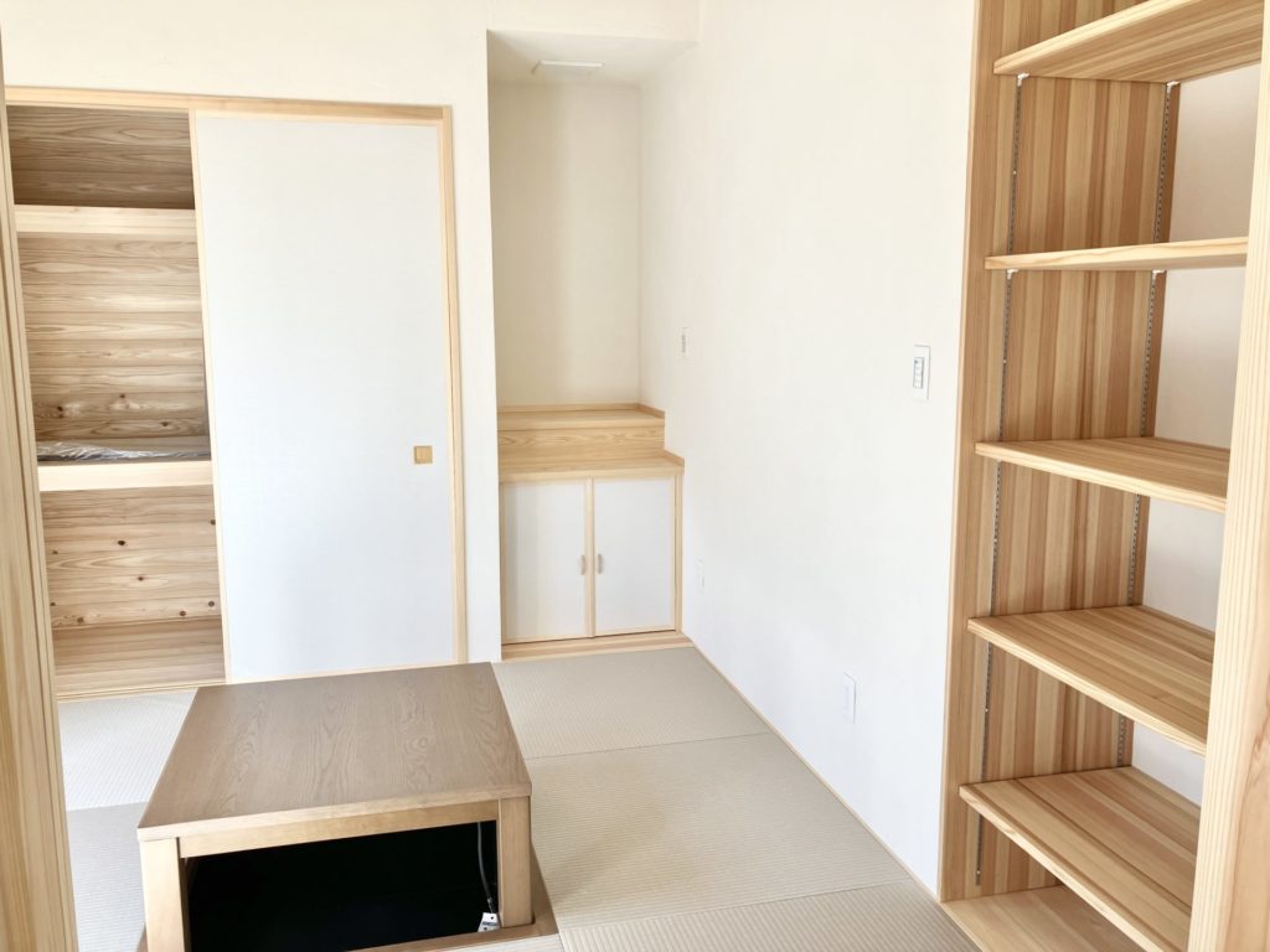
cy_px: 476
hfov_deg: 63.4
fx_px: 1027
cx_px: 635
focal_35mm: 28
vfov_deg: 49.7
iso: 32
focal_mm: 3.99
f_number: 1.8
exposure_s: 1/121
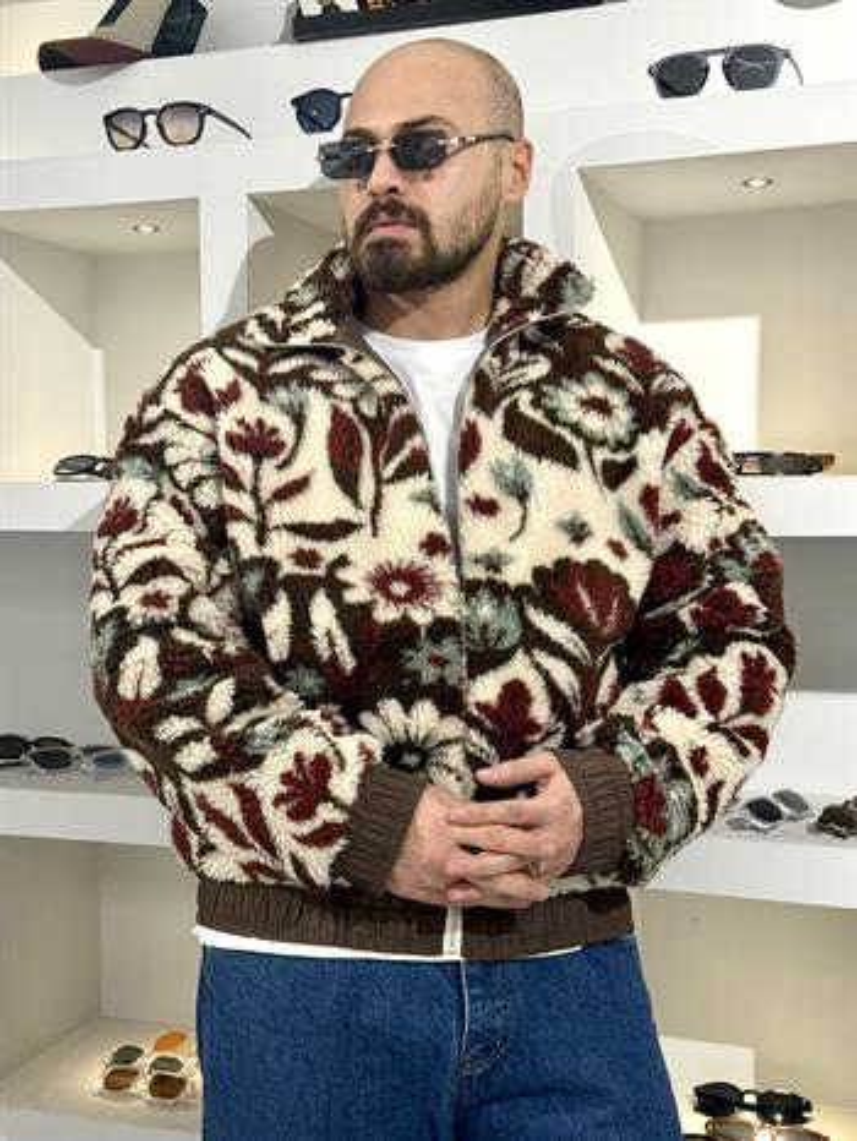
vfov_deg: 39.6
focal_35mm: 48
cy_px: 570
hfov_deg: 30.3
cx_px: 428
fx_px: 1583
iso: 100
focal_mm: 6.76
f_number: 1.78
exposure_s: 1/100
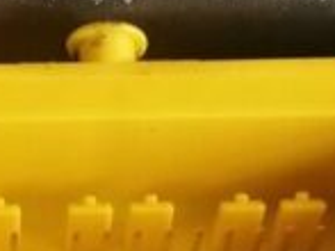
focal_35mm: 188
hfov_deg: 10.5
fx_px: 1818
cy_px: 226
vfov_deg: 7.9
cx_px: 114
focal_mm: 4.75
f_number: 1.8
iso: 160
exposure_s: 1/100
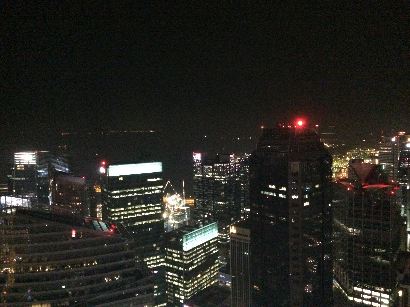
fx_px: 343
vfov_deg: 48.2
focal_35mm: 29
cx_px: 205
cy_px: 154
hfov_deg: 61.7
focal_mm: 4.15
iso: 2000
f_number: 2.2
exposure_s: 1/16
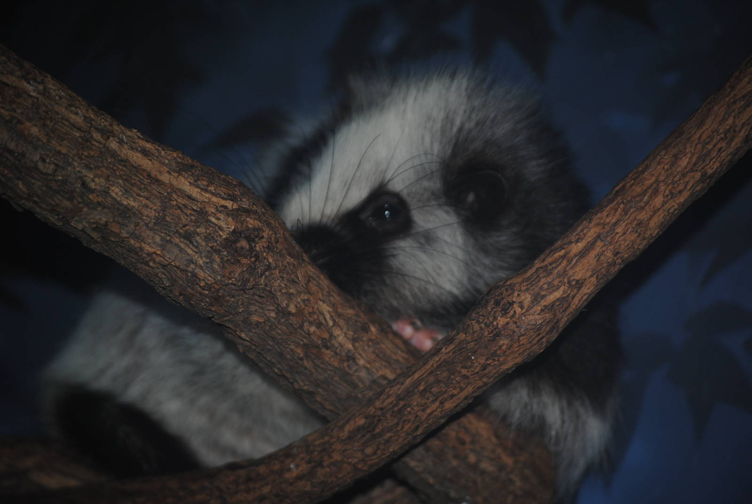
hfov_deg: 13.4
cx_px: 376
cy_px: 252
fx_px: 3200
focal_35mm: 153
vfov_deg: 9.0
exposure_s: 1/60
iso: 200
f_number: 4.5
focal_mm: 102
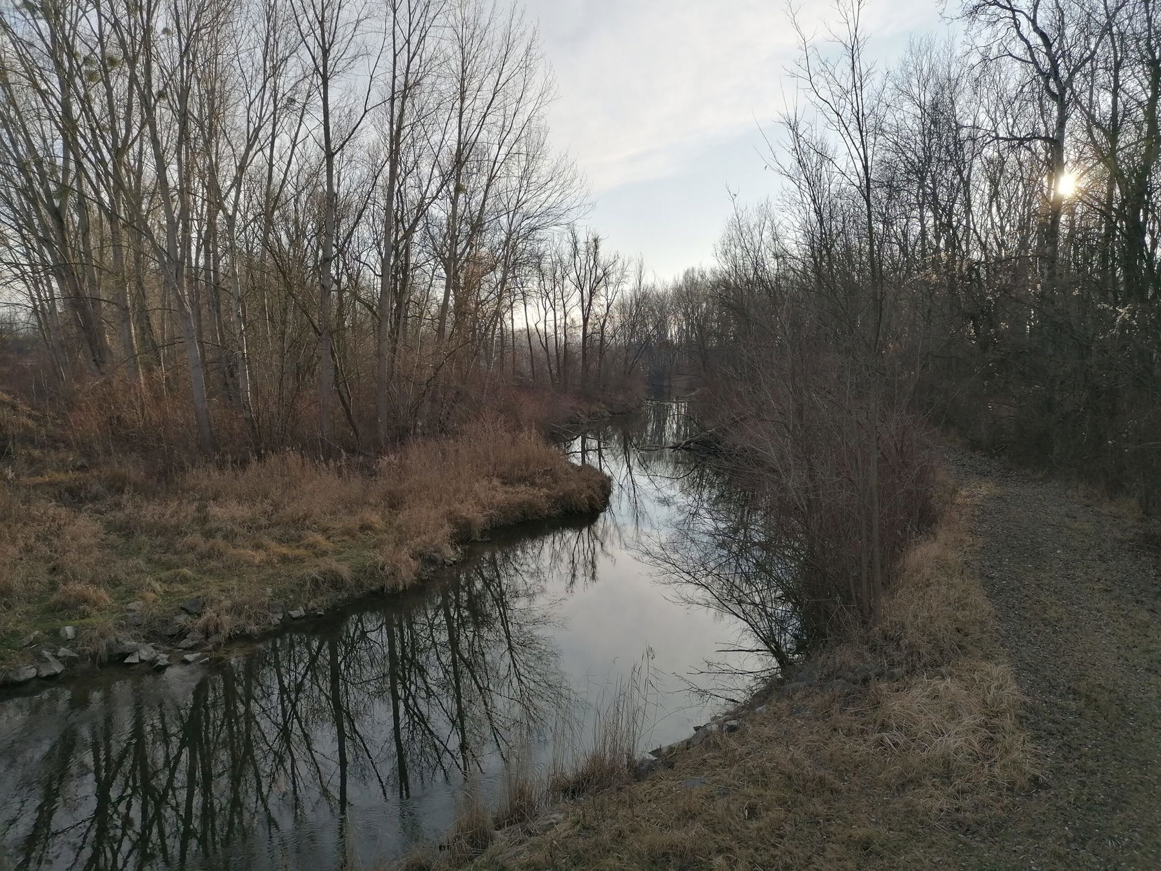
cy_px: 436
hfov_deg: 65.3
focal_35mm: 27
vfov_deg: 51.4
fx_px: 906
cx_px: 580
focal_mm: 4.75
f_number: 1.8
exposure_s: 1/922
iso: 50
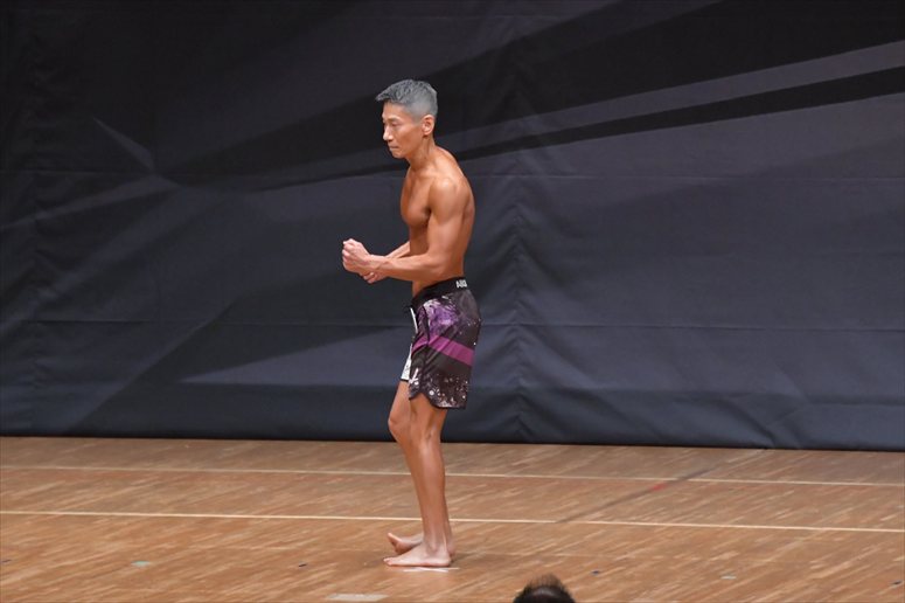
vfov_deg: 4.8
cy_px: 302
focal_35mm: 285
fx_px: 7161
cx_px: 452
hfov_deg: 7.2
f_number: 5.6
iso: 6400
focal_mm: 190
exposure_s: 1/400
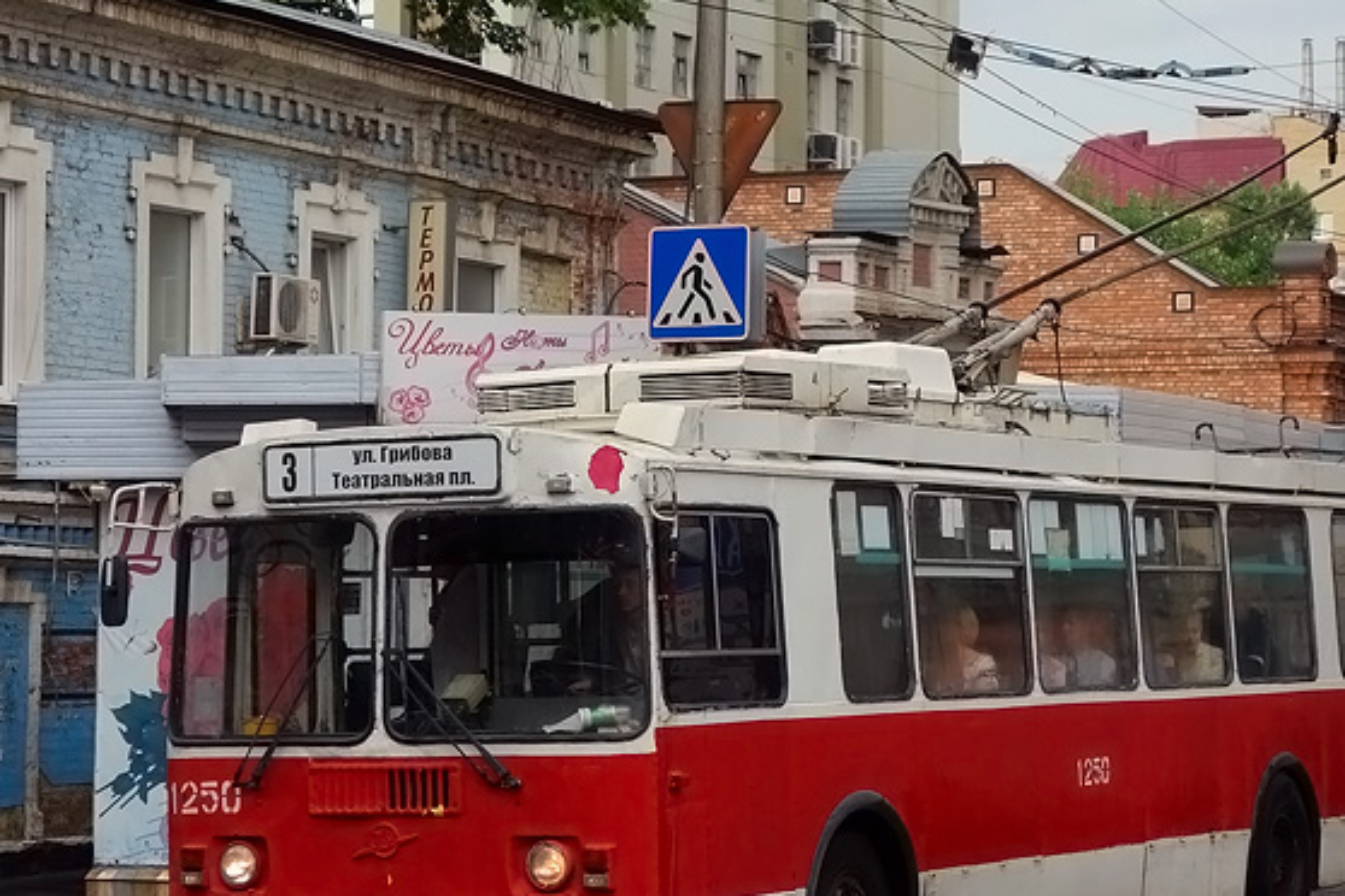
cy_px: 320
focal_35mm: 114
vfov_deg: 12.0
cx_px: 713
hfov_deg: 17.9
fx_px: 4259
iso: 125
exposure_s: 1/500
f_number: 3.5
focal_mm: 19.75
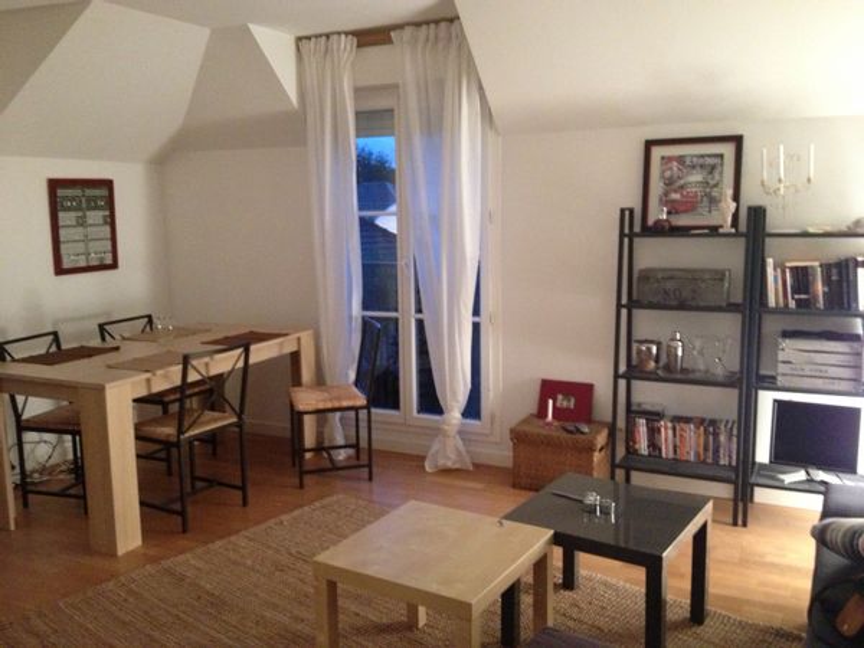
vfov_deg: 40.7
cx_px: 432
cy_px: 324
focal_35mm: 35
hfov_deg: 52.6
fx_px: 874
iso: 500
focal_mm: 4.28
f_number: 2.4
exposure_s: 1/15
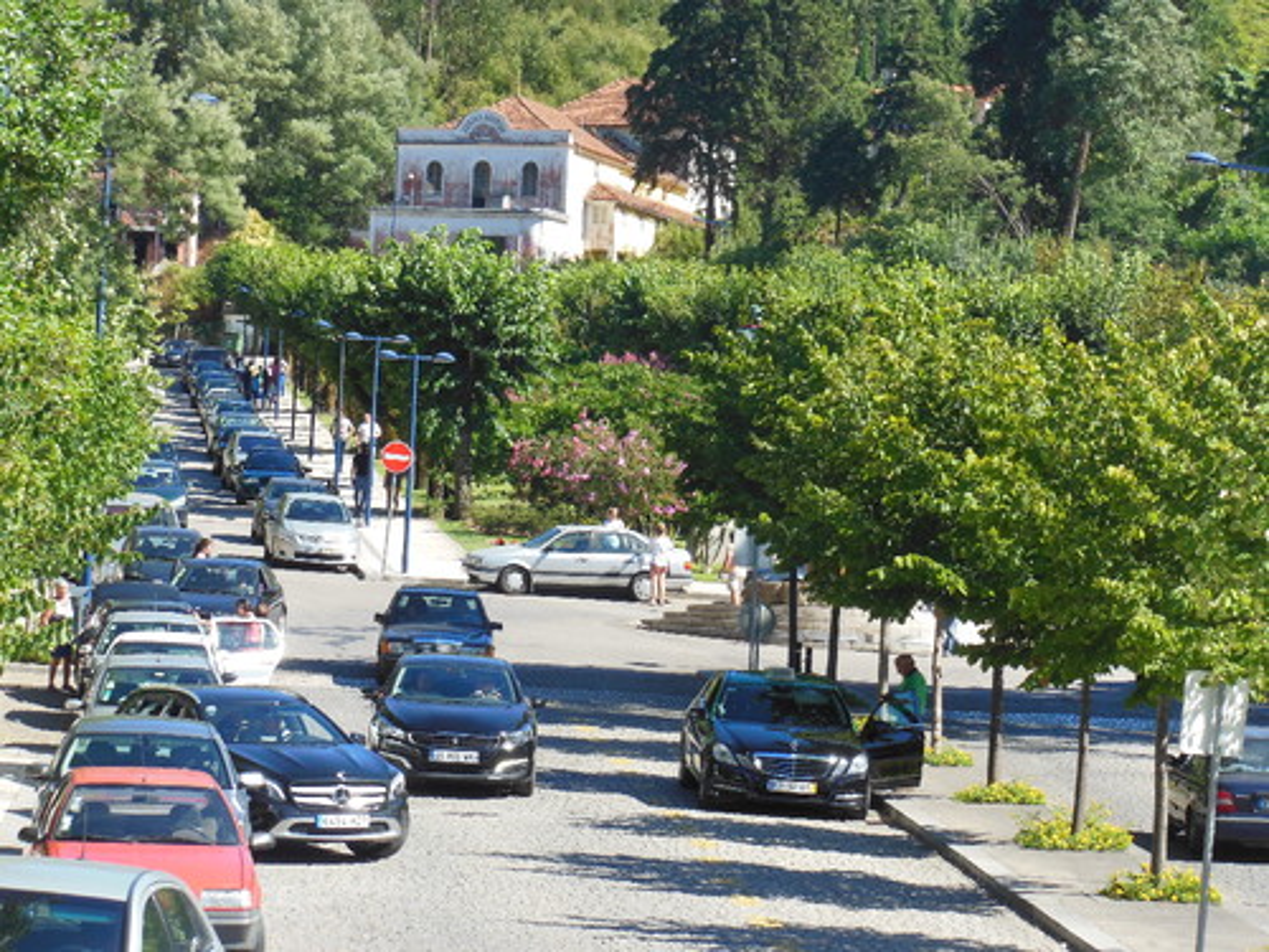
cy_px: 476
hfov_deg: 12.0
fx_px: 6049
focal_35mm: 165
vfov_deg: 9.0
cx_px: 634
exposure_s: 1/250
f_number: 5.9
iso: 160
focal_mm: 29.5
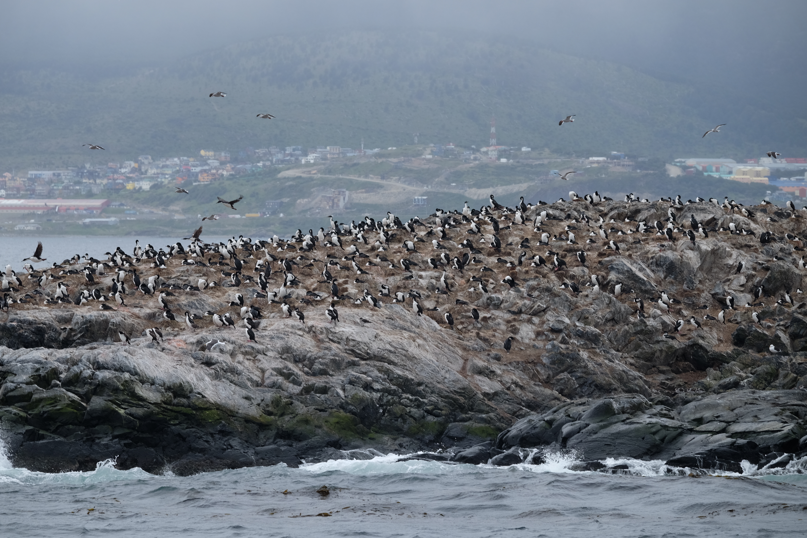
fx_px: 4707
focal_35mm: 210
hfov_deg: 9.8
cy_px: 269
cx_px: 404
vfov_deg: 6.5
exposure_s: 1/400
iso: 200
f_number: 6.4
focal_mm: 140
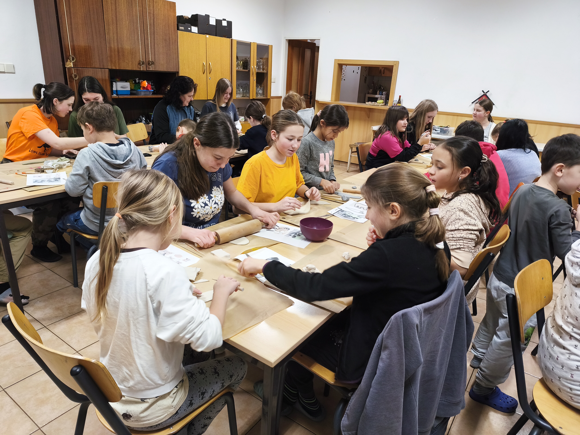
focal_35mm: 23
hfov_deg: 73.9
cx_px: 290
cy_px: 218
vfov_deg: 58.9
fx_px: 385
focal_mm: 6.14
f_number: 1.65
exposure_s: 1/50
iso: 500
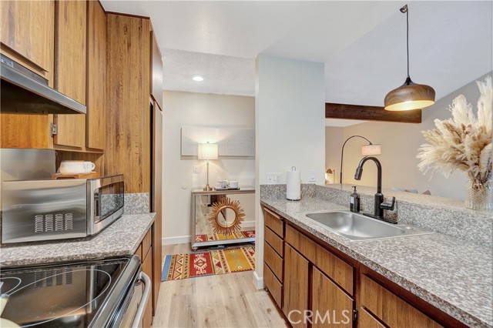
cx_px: 246
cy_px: 164
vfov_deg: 77.3
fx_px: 205
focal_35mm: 15
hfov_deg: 100.4
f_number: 5.6
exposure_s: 1/5
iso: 100
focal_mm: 10
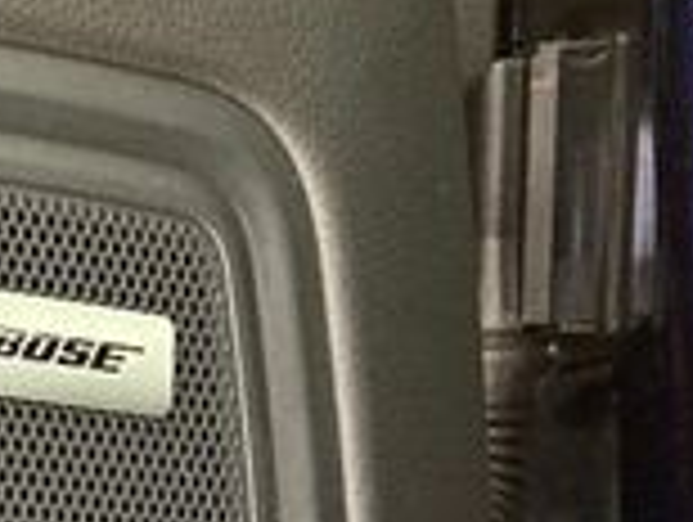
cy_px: 819
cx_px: -576
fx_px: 2326
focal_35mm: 116
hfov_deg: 14.7
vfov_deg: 12.1
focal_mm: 3.99
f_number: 1.8
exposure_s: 1/60
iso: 320
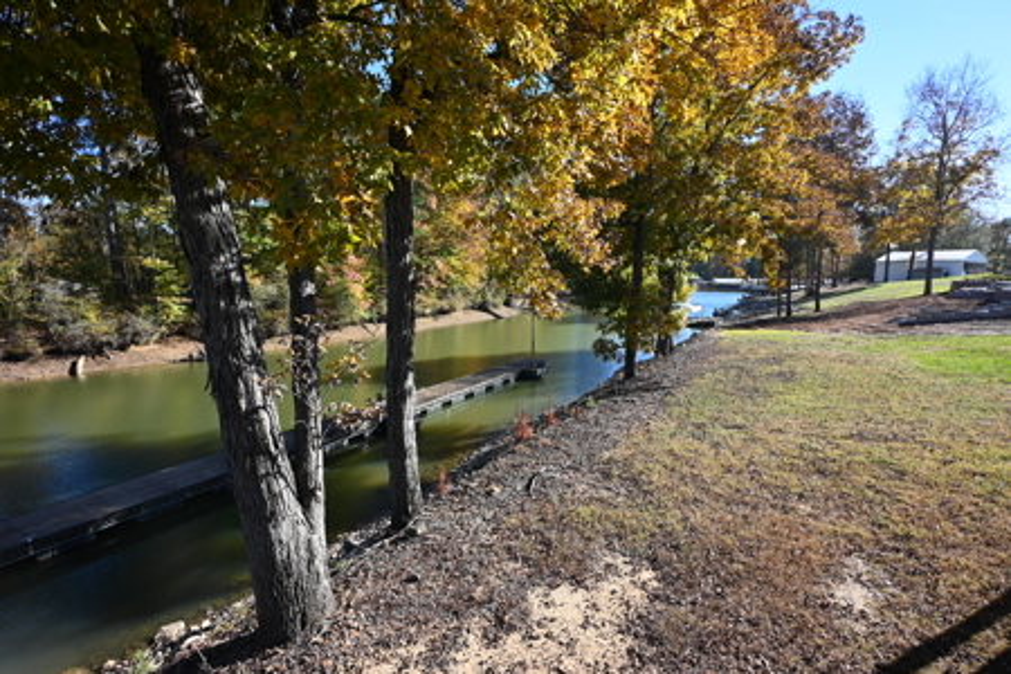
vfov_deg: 67.4
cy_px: 337
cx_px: 506
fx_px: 505
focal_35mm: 18
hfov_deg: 90.0
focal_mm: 12
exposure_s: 1/250
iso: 125
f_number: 5.6
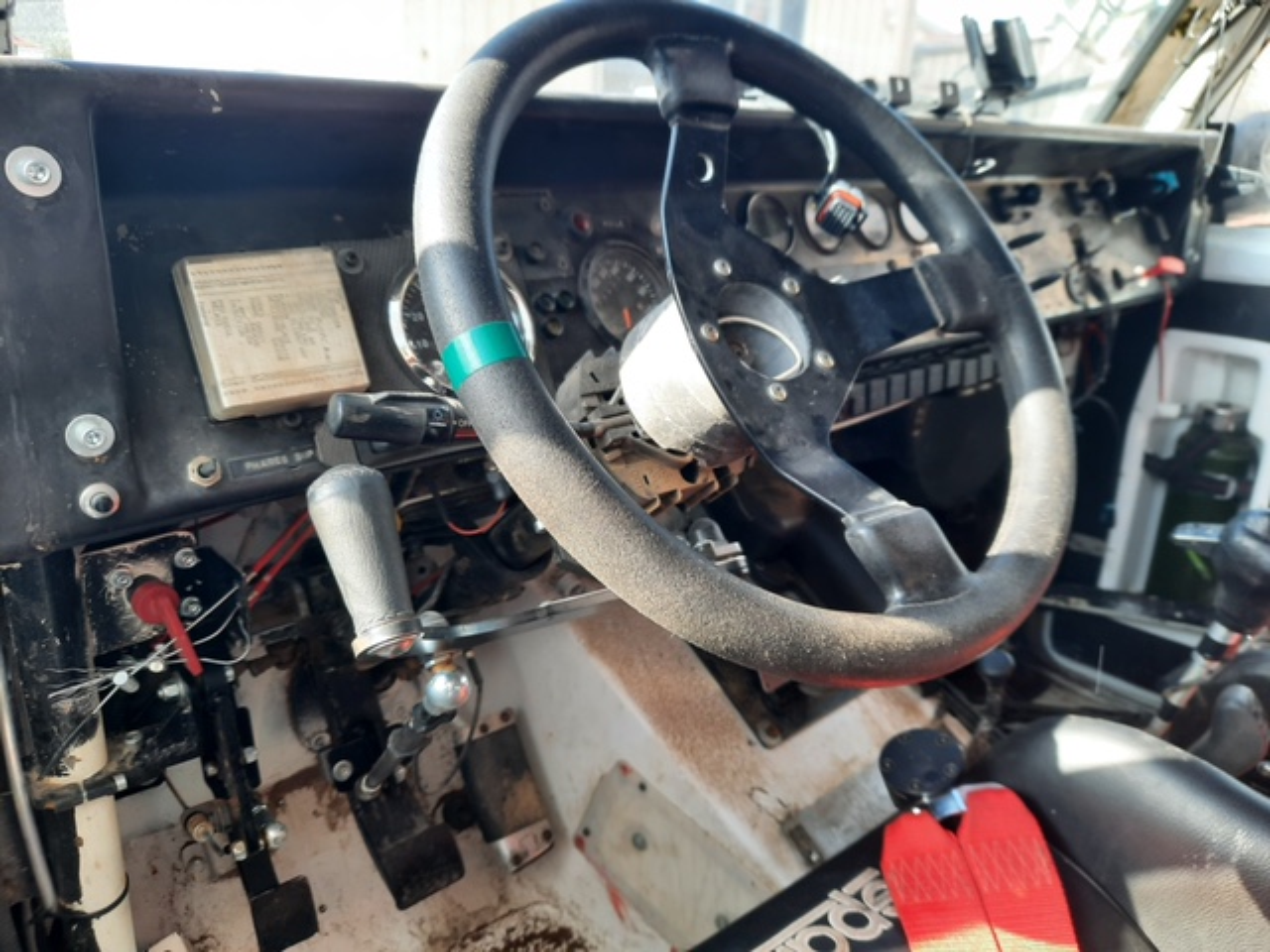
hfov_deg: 69.4
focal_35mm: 25
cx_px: 635
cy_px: 476
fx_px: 917
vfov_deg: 54.9
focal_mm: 4.6
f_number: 2
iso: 32
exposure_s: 1/50
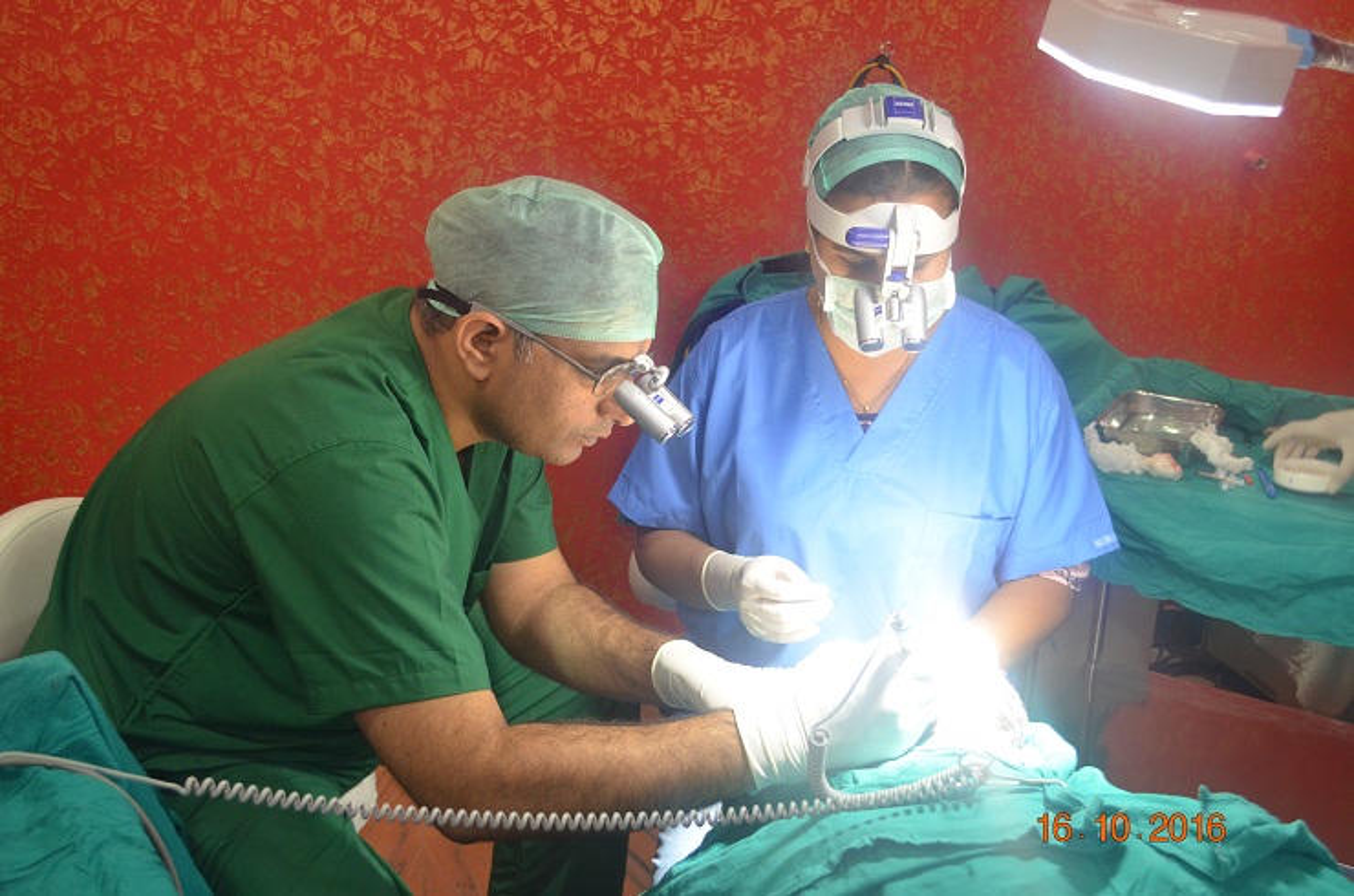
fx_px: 1351
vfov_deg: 36.7
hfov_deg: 53.2
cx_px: 677
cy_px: 448
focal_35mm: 36
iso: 900
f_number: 4
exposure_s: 1/30
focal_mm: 24
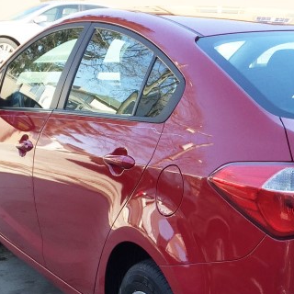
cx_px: 318
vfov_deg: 20.8
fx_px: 788
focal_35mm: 82
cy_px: 247
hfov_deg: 20.2
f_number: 2.2
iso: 32
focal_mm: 4.15
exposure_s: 1/599
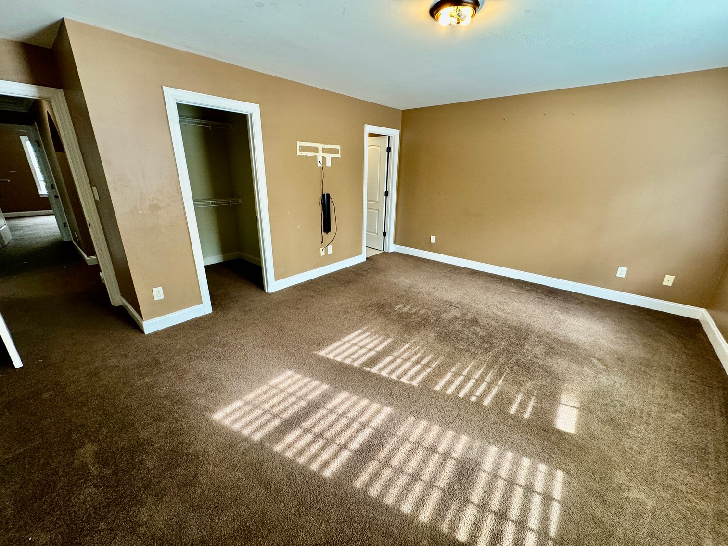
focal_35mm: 14
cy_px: 273
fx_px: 294
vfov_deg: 85.7
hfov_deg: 102.1
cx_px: 364
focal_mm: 2.22
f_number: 2.2
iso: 200
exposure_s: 1/60
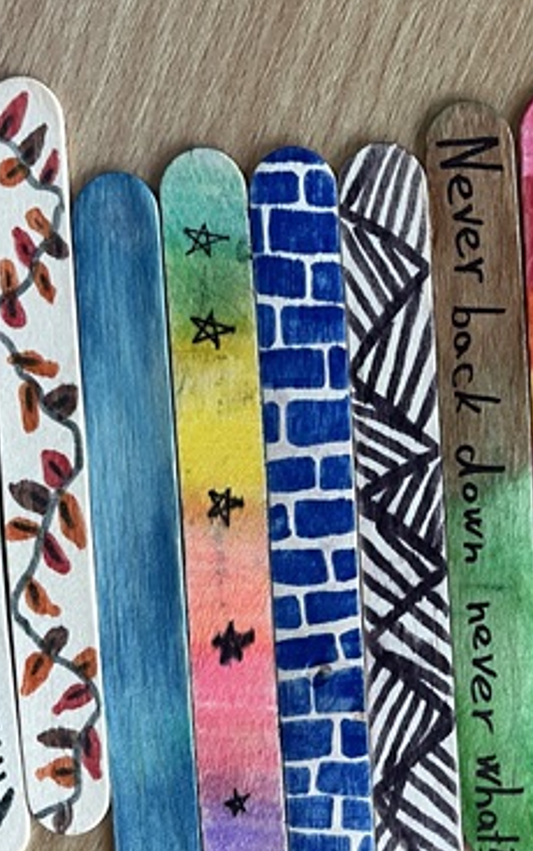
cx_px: 531
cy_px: 489
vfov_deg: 33.9
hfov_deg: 21.0
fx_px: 1392
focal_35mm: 60
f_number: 1.6
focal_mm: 5.1
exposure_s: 1/86
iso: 125
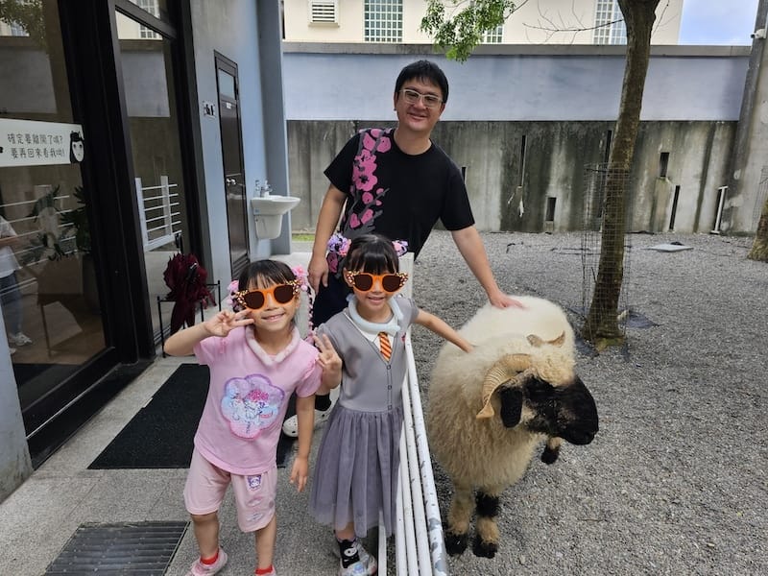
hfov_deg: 73.9
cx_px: 384
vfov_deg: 58.9
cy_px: 288
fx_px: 510
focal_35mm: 23
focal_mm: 6.3
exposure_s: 1/208
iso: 25
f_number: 1.7
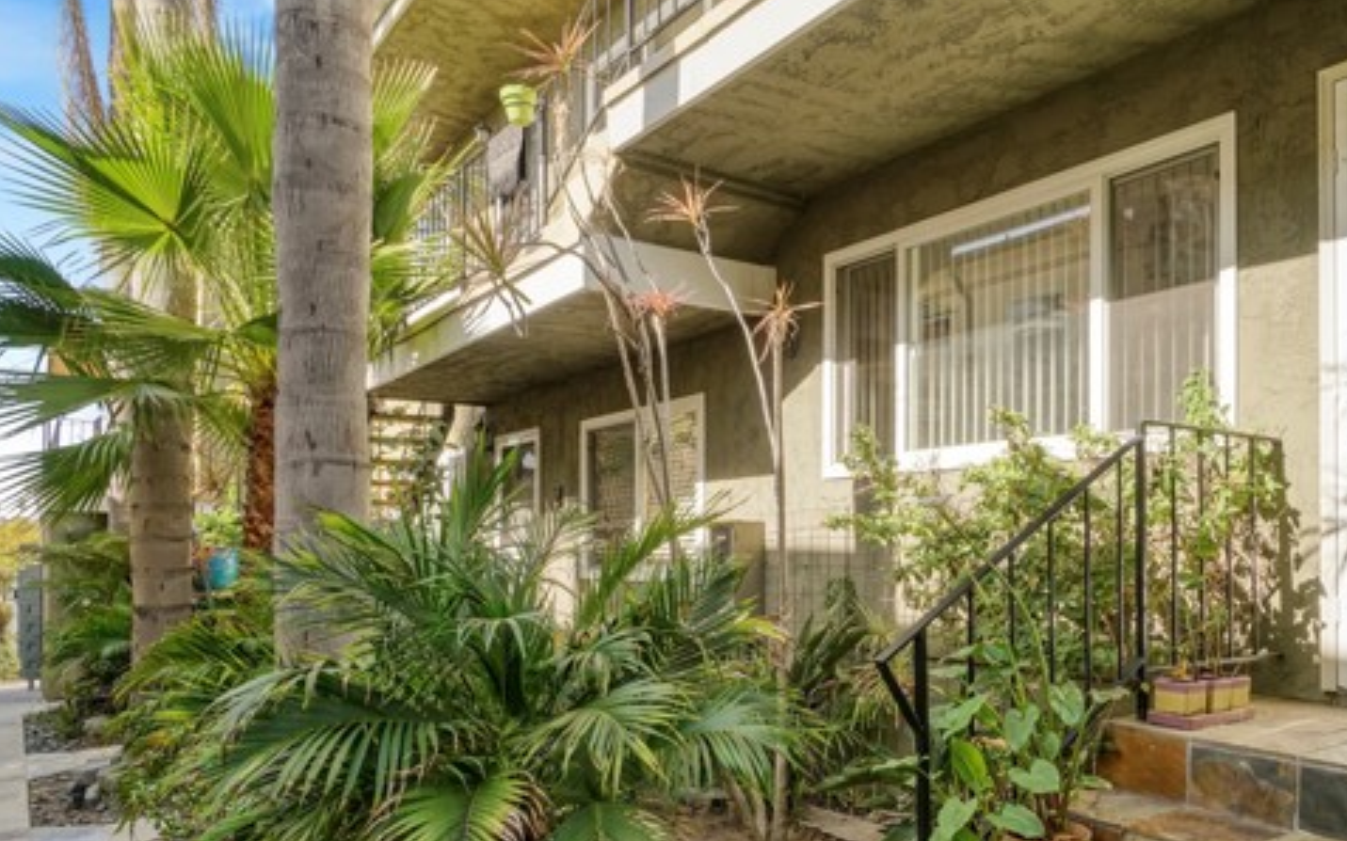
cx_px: 870
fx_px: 979
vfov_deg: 45.8
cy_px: 557
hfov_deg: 67.6
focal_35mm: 27
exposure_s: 1/30
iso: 100
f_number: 20
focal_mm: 13
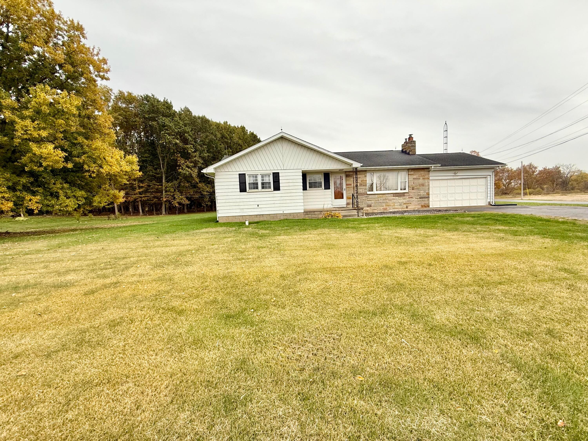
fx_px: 238
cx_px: 294
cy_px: 220
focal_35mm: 14
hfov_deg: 102.1
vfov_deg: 85.7
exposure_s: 1/235
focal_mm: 2.22
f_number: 2.2
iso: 50
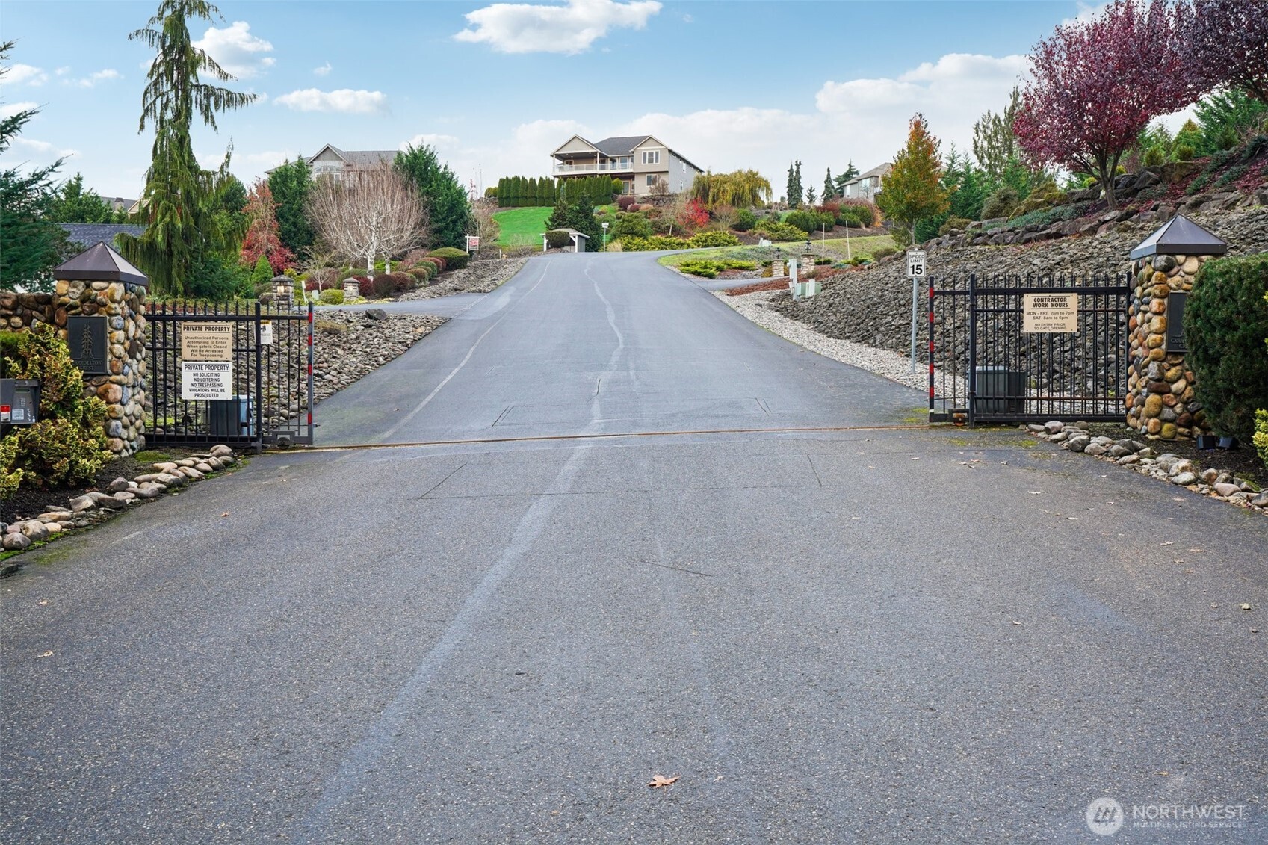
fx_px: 1233
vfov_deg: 37.8
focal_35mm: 35
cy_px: 422
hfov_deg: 54.4
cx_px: 634
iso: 400
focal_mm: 35
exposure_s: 1/40
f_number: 8
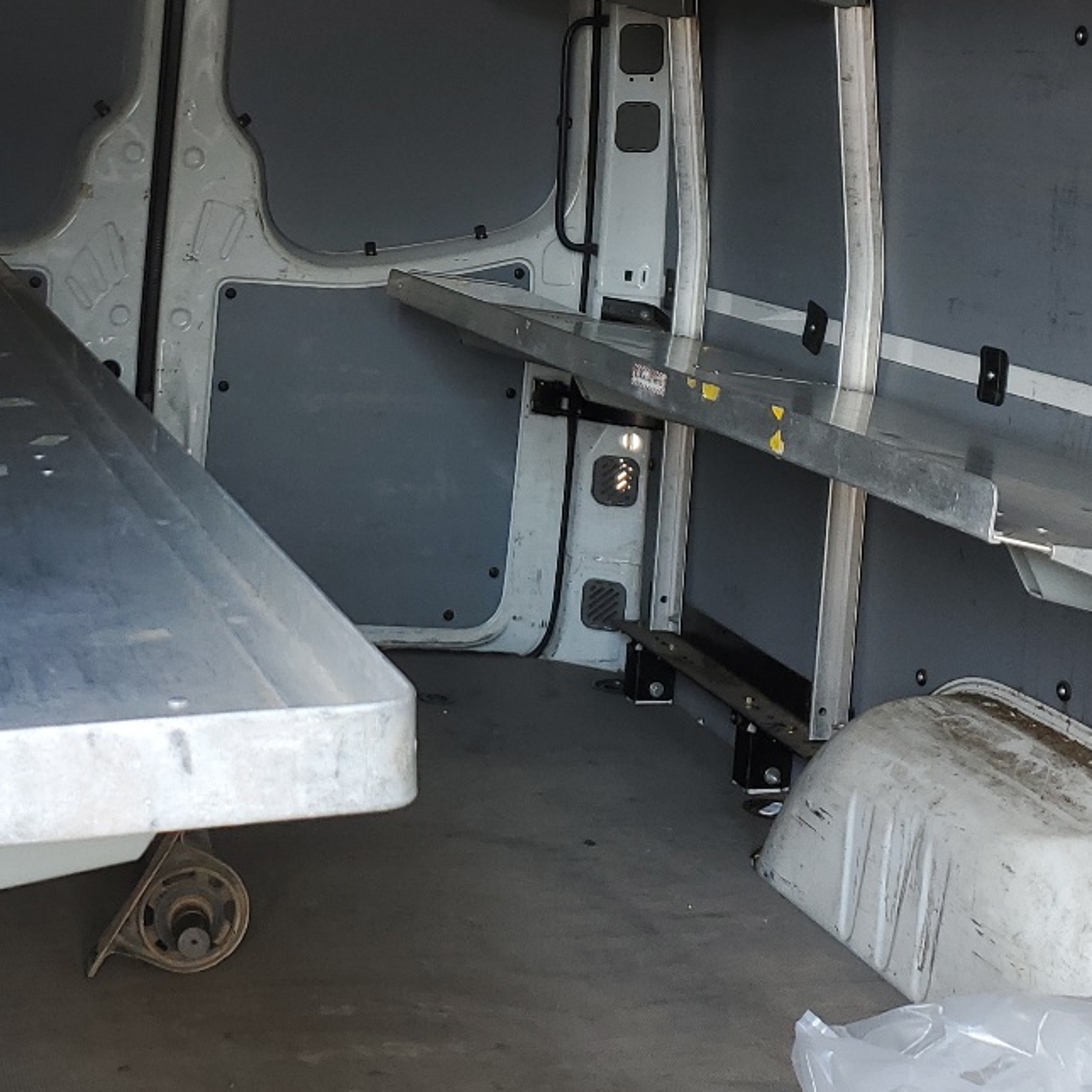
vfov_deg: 29.6
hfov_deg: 29.8
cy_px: 269
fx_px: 2034
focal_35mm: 57
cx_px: 369
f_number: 1.5
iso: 50
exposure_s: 1/185
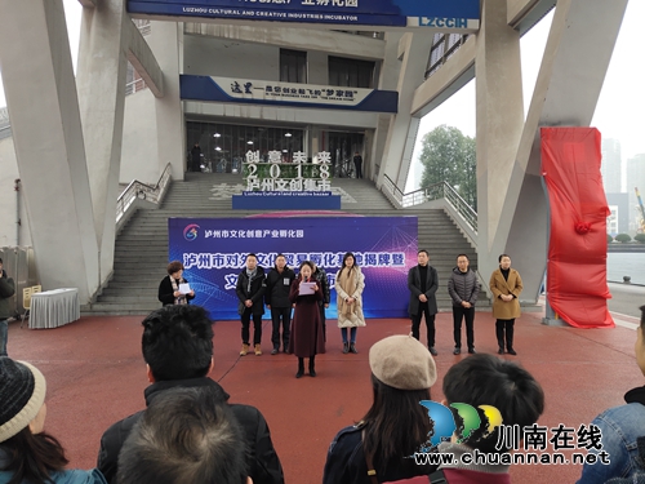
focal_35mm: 29
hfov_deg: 61.7
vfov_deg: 48.2
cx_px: 322
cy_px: 242
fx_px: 540
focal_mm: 4.27
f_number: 1.8
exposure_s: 1/100
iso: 187
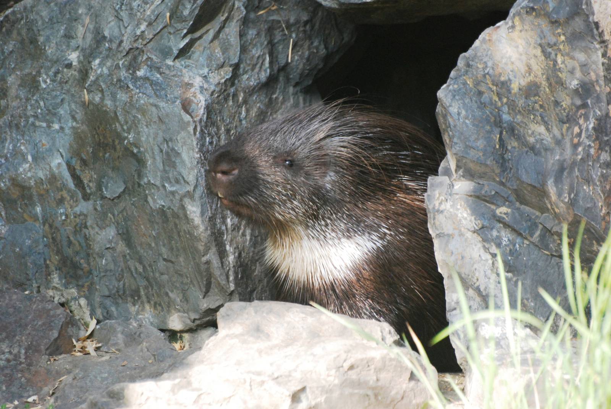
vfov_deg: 3.1
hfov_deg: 4.6
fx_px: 7646
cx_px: 306
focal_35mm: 450
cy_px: 204
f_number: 5.6
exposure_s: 1/400
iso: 1000
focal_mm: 300
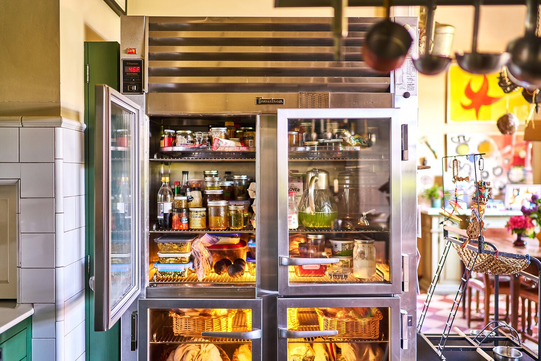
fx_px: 526
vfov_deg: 37.9
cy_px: 180
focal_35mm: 35
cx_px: 270
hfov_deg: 54.4
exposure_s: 1/30
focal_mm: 35
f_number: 1.4
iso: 400
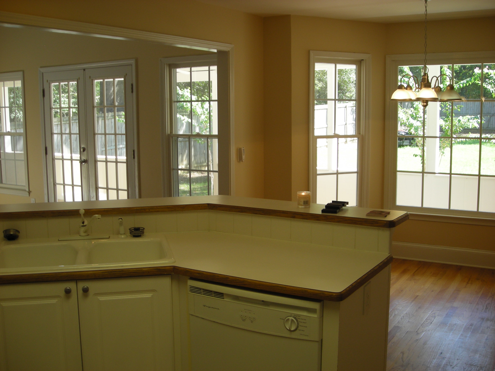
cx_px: 248
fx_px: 543
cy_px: 186
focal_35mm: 38
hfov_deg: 49.0
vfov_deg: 37.7
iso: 50
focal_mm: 6.3
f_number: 3.2
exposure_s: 1/43.6
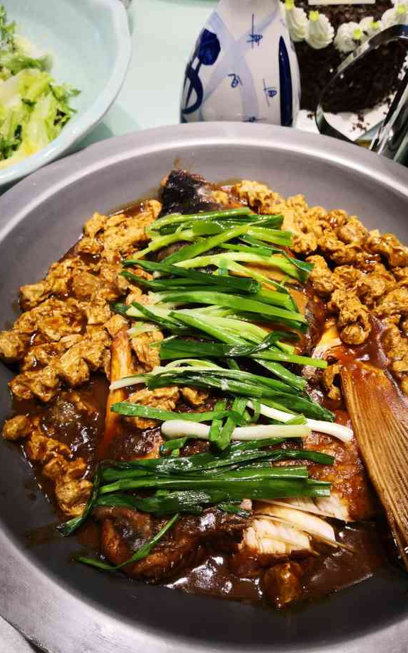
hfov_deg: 43.0
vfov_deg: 64.6
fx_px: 516
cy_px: 330
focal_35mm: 29
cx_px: 239
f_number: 1.6
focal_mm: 3.95
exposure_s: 1/50
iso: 80
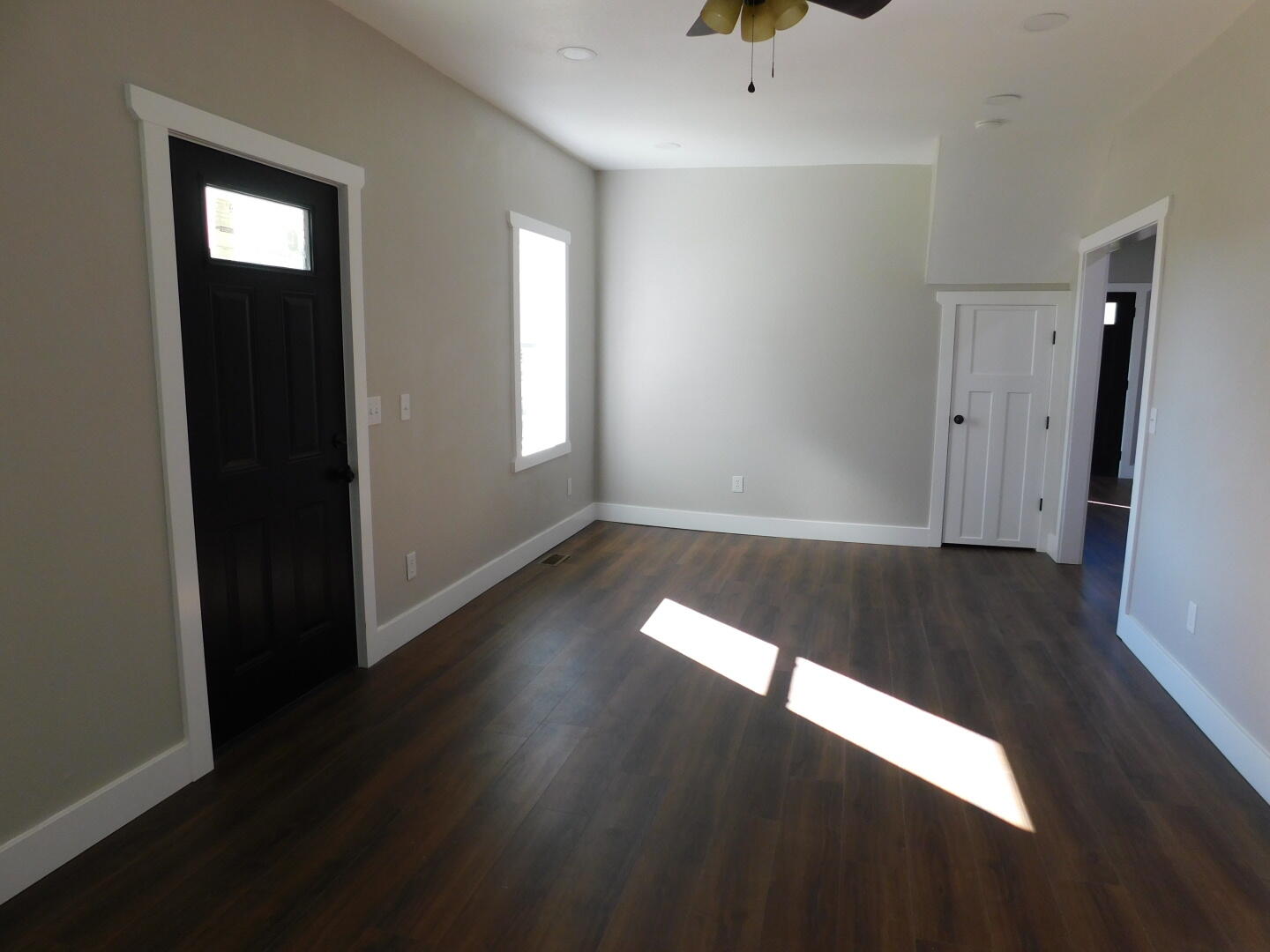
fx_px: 844
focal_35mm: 23
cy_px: 476
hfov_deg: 73.9
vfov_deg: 58.9
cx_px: 635
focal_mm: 4
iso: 125
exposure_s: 1/60
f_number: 3
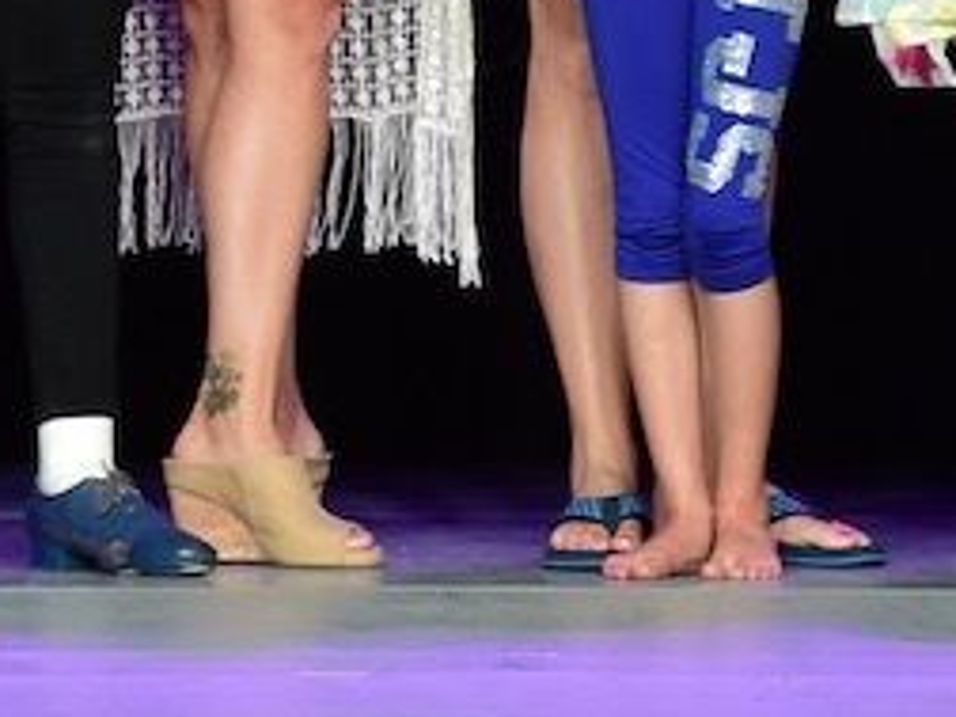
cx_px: 618
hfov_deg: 2.0
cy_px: -869
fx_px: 26954
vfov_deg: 1.5
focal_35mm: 976
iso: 3200
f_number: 2.8
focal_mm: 200
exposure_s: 1/1600
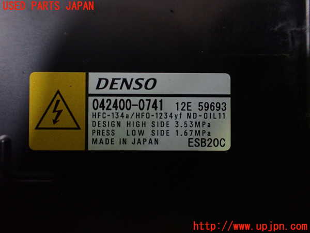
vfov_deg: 46.8
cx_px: 155
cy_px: 116
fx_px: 269
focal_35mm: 30
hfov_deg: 60.0
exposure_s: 1/50
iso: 800
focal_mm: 5.4
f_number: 2.3
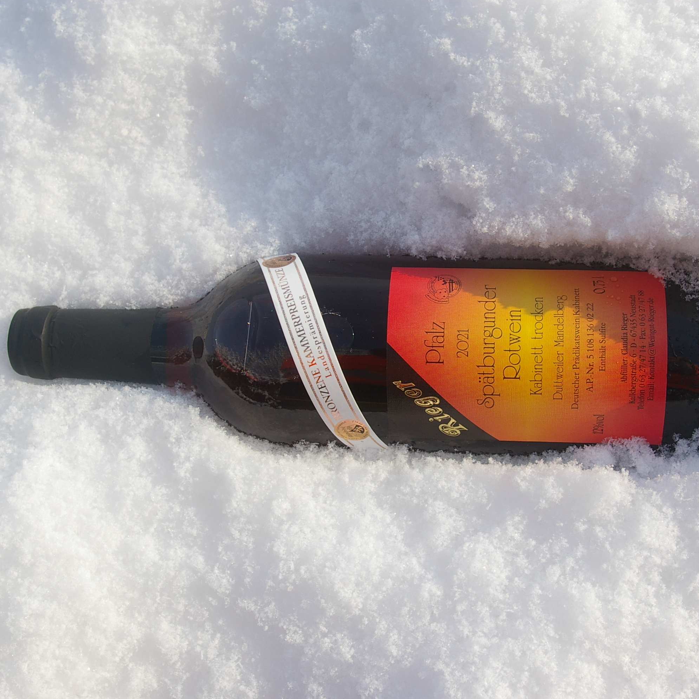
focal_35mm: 54
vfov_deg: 31.6
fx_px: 1234
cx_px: 399
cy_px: 348
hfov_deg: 31.6
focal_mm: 28
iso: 200
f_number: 8
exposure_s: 1/350
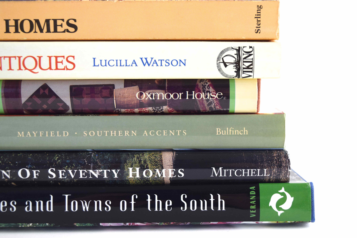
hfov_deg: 37.9
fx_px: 521
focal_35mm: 52
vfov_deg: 25.8
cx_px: 178
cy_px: 119
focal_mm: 35
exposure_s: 1/125
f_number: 5.6
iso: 400
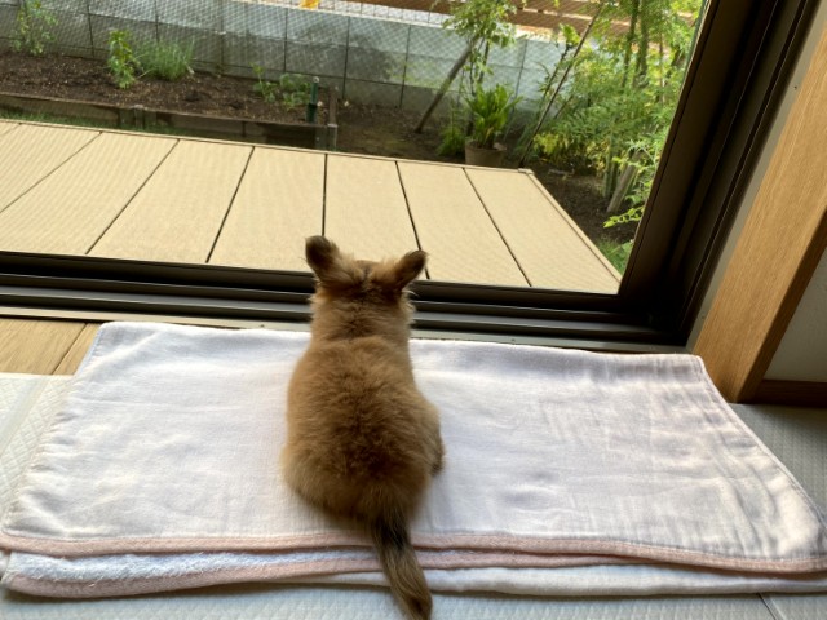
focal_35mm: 26
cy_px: 310
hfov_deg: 67.3
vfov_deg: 53.1
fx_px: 621
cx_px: 414
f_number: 1.8
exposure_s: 1/122
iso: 64
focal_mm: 4.25
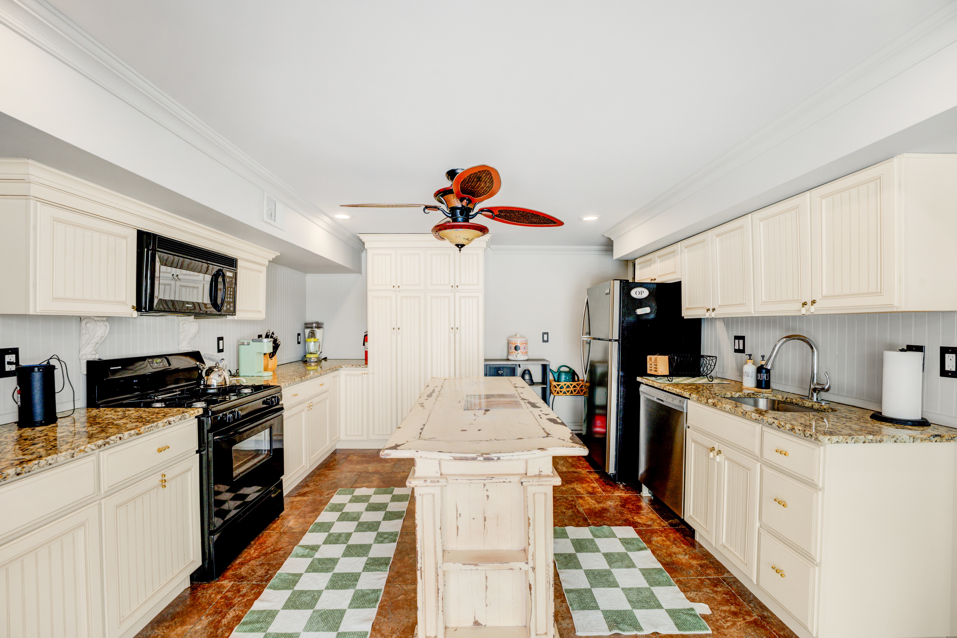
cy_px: 319
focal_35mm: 14
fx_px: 372
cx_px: 478
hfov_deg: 104.2
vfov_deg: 81.2
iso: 400
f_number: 9
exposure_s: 1/30
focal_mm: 14
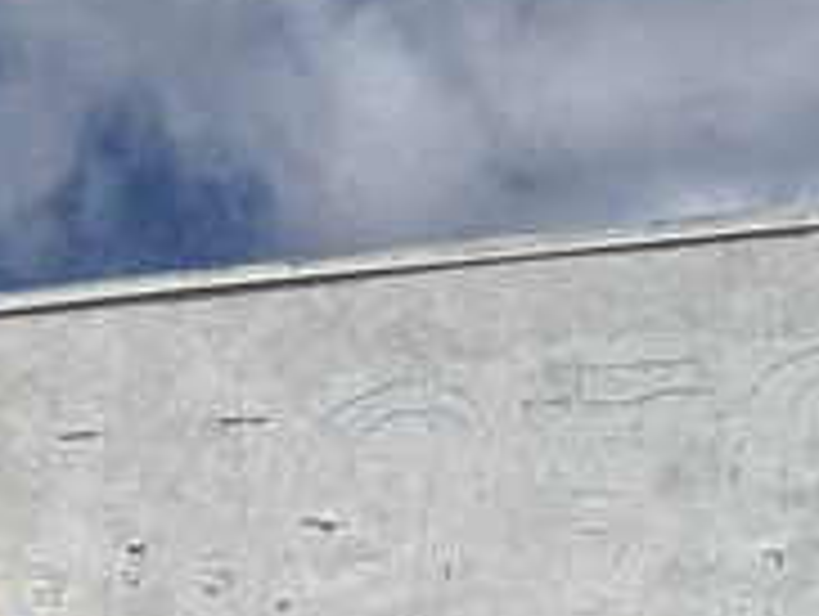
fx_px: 3198
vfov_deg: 9.4
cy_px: 1659
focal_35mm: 135
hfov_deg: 13.7
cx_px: -400
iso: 80
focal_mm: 6.76
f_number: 1.78
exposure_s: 1/10417
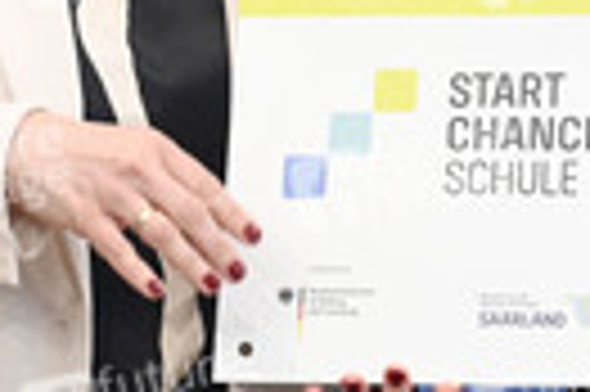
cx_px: 466
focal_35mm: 148
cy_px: -158
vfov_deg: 9.1
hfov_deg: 13.8
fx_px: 2423
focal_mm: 43
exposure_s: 1/640
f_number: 5
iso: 4000
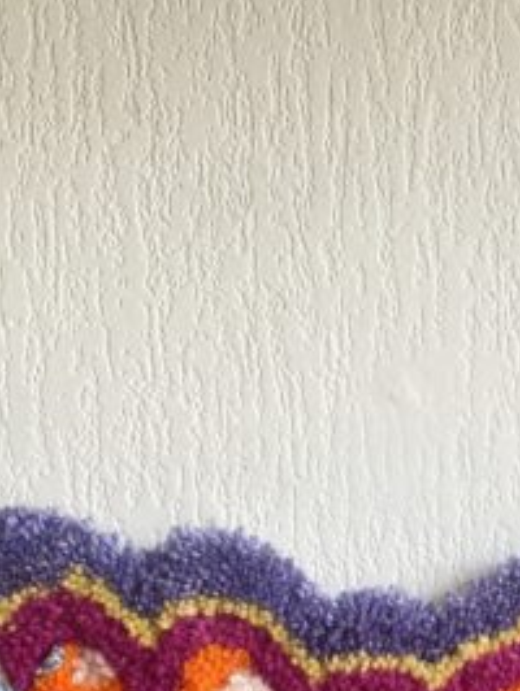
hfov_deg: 14.6
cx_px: 497
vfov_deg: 18.2
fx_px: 2000
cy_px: 912
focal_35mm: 100
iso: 100
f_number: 1.8
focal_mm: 4.25
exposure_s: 1/100
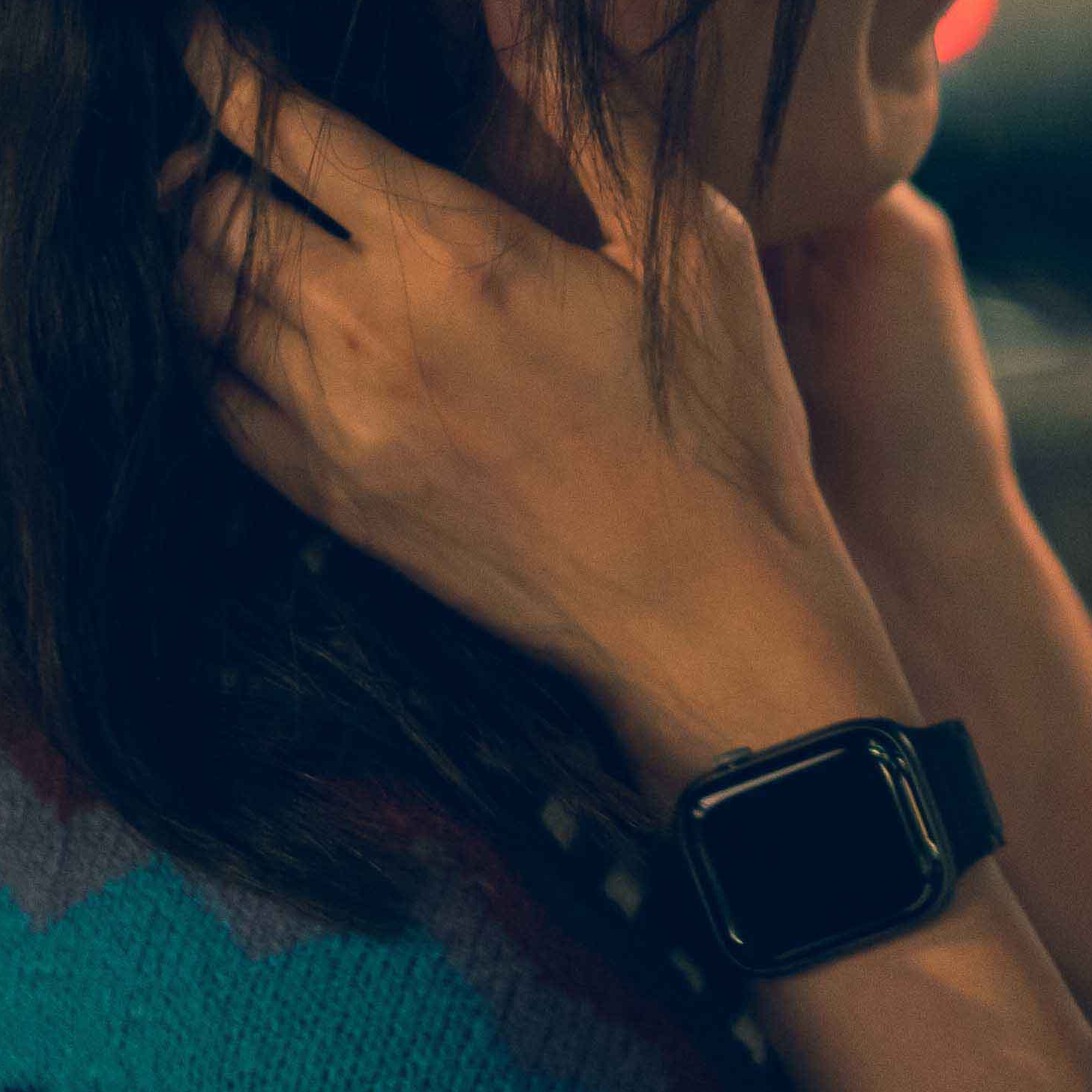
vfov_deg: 7.8
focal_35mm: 225
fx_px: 8030
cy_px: 209
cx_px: 862
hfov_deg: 7.8
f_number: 1.8
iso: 1600
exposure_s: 1/100
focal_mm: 55
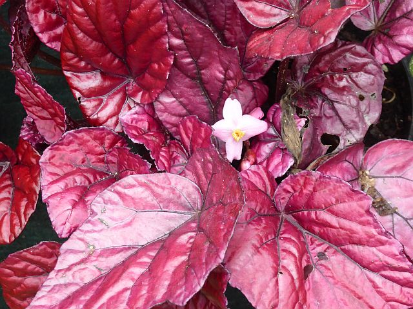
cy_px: 154
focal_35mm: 107
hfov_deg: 18.4
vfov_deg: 13.8
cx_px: 206
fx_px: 1277
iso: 400
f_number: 5
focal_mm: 17.5
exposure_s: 1/50
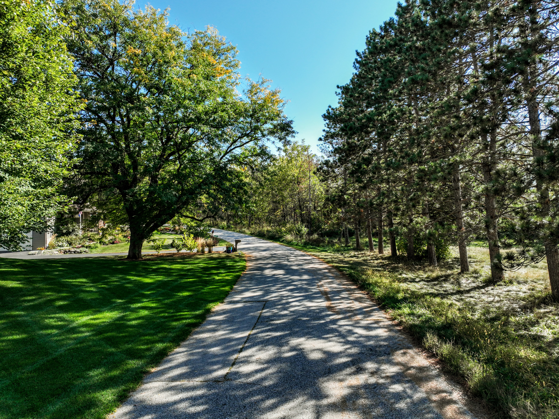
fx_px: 387
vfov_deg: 56.8
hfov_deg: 71.6
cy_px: 210
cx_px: 280
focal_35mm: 24
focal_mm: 12.29
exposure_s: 1/1250
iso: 250
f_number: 2.8
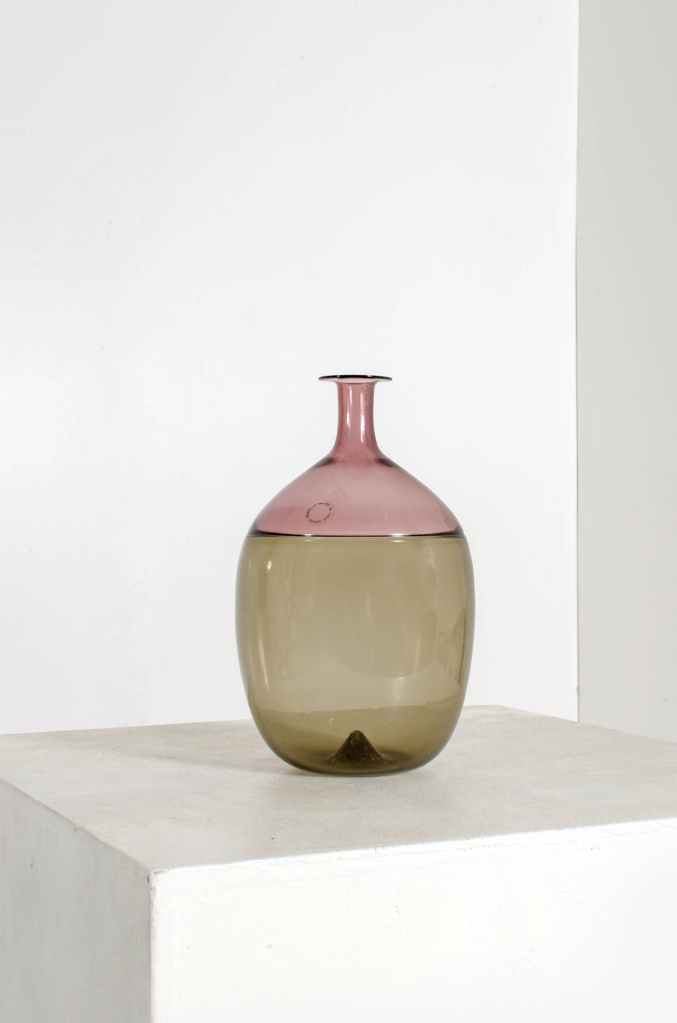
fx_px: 1488
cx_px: 338
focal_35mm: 52
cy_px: 512
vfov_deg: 37.9
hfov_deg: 25.6
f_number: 18
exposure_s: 1/160
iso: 125
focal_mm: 35
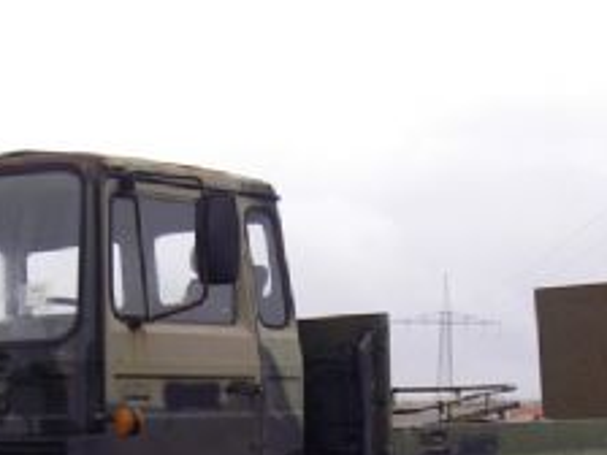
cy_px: 429
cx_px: 312
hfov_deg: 23.0
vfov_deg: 17.1
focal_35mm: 85
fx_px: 1490
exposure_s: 1/160
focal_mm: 6.3
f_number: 3.3
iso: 64
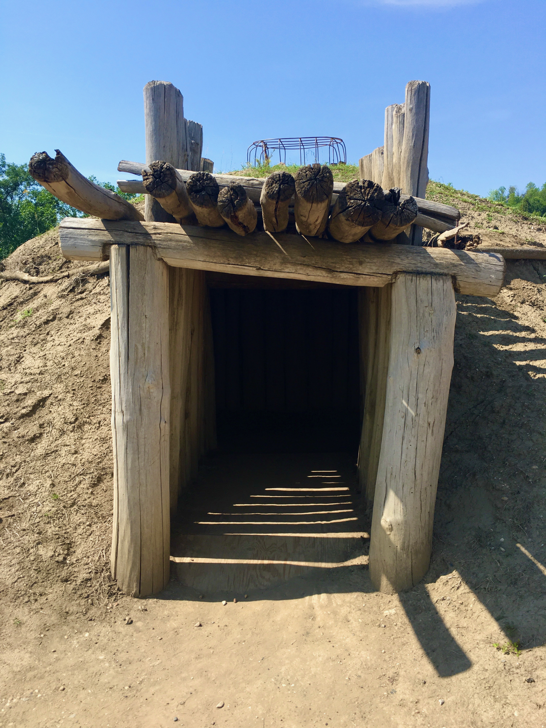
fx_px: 610
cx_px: 273
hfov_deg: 48.2
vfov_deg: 61.7
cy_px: 364
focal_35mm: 29
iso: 25
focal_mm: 4.15
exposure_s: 1/894
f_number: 2.2
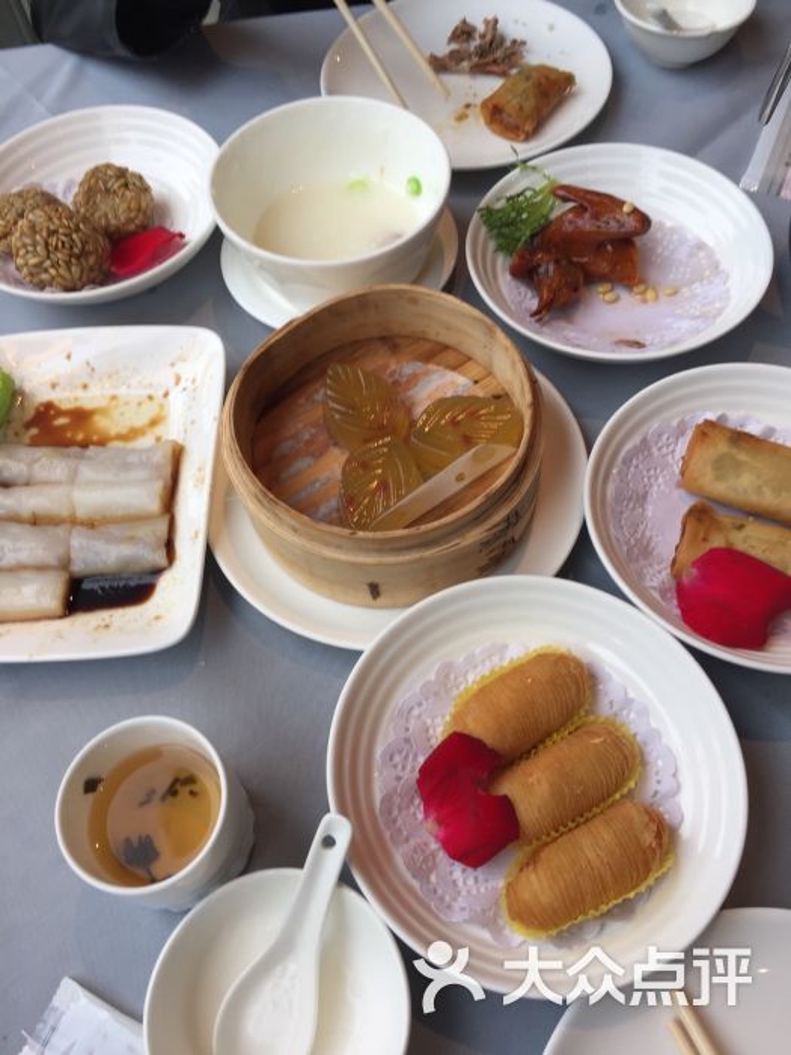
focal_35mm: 29
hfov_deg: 48.2
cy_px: 528
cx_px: 396
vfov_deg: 61.7
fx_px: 884
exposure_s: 1/50
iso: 32
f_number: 2.2
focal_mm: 4.15
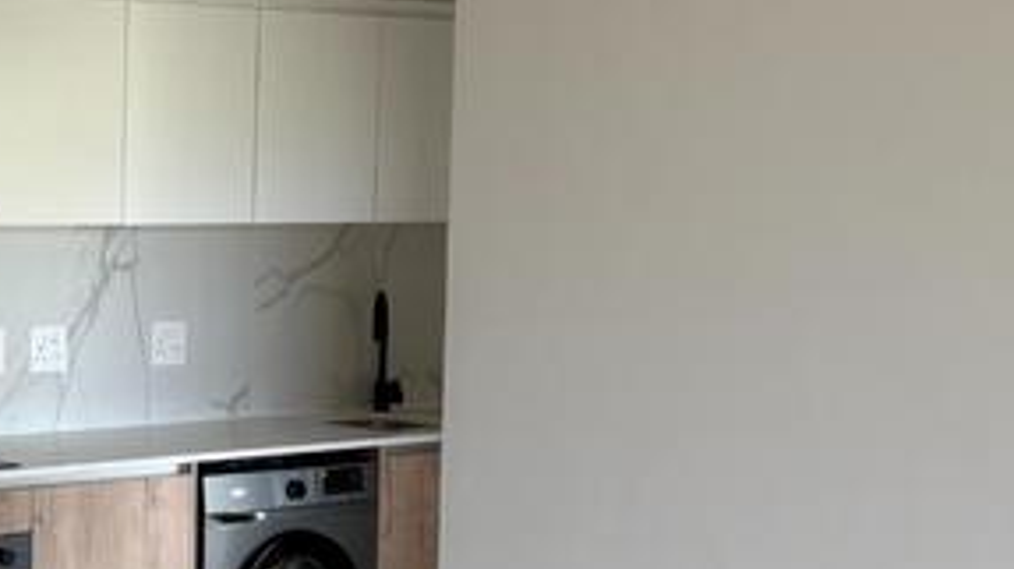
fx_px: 2123
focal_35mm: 79
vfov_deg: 15.2
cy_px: 378
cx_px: -57
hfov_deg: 25.2
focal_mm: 5.96
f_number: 1.6
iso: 64
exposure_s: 1/122
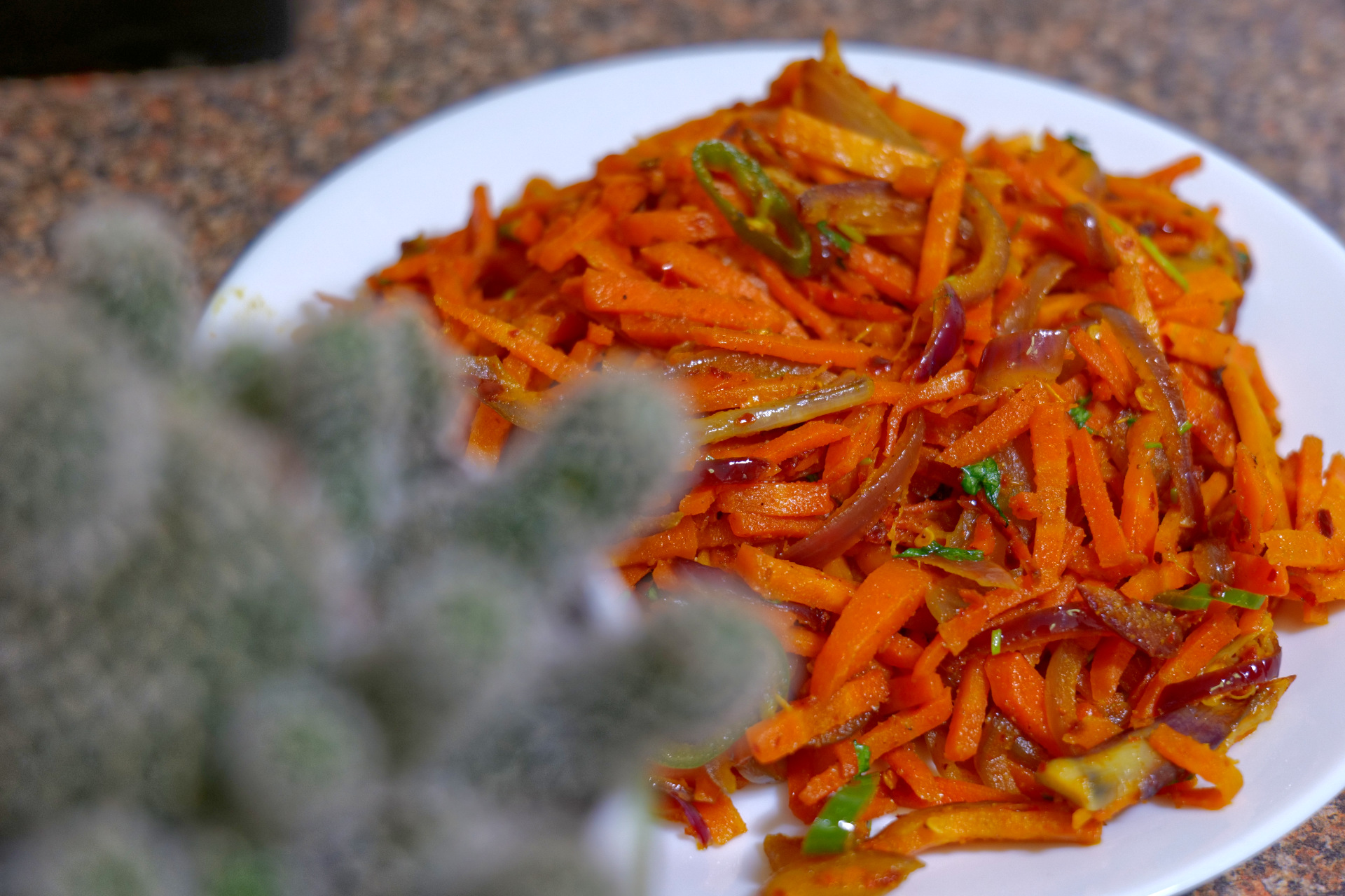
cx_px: 672
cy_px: 448
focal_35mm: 60
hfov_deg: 33.4
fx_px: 2241
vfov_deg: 22.6
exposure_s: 1/80
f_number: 5.6
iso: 1250
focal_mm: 60
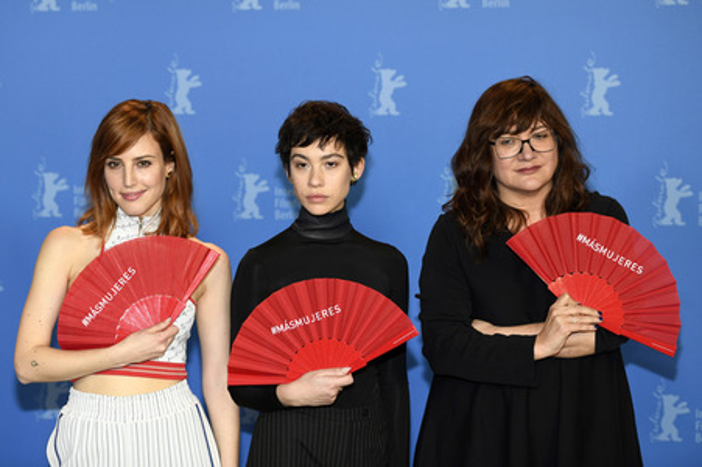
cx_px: 351
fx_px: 1656
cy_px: 234
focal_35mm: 85
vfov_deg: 16.0
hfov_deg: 23.9
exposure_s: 1/250
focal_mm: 85
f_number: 3.5
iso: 800
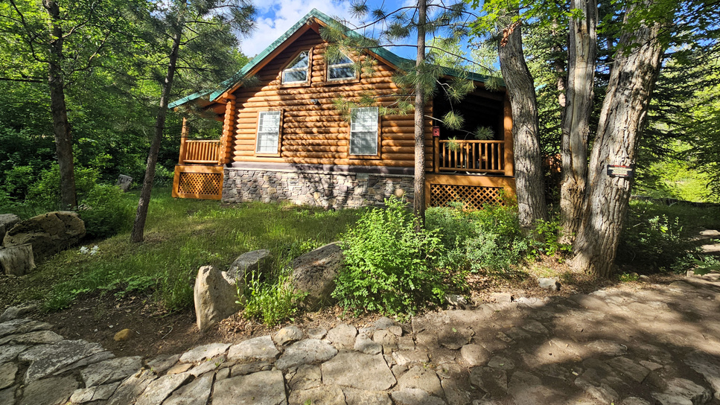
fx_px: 286
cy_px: 121
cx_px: 351
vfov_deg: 67.6
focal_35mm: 15
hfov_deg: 103.0
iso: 50
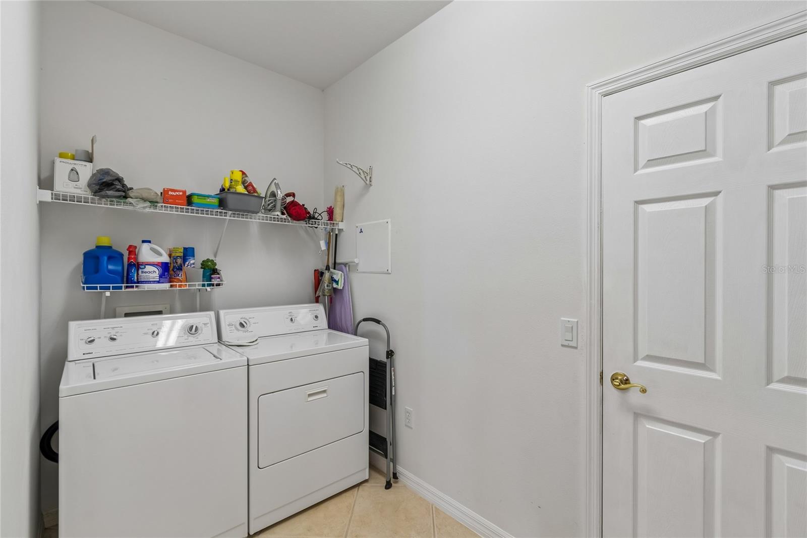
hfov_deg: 100.4
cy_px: 269
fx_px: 336
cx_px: 404
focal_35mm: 15
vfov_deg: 77.3
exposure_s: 1/13
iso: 100
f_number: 7.1
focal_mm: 10
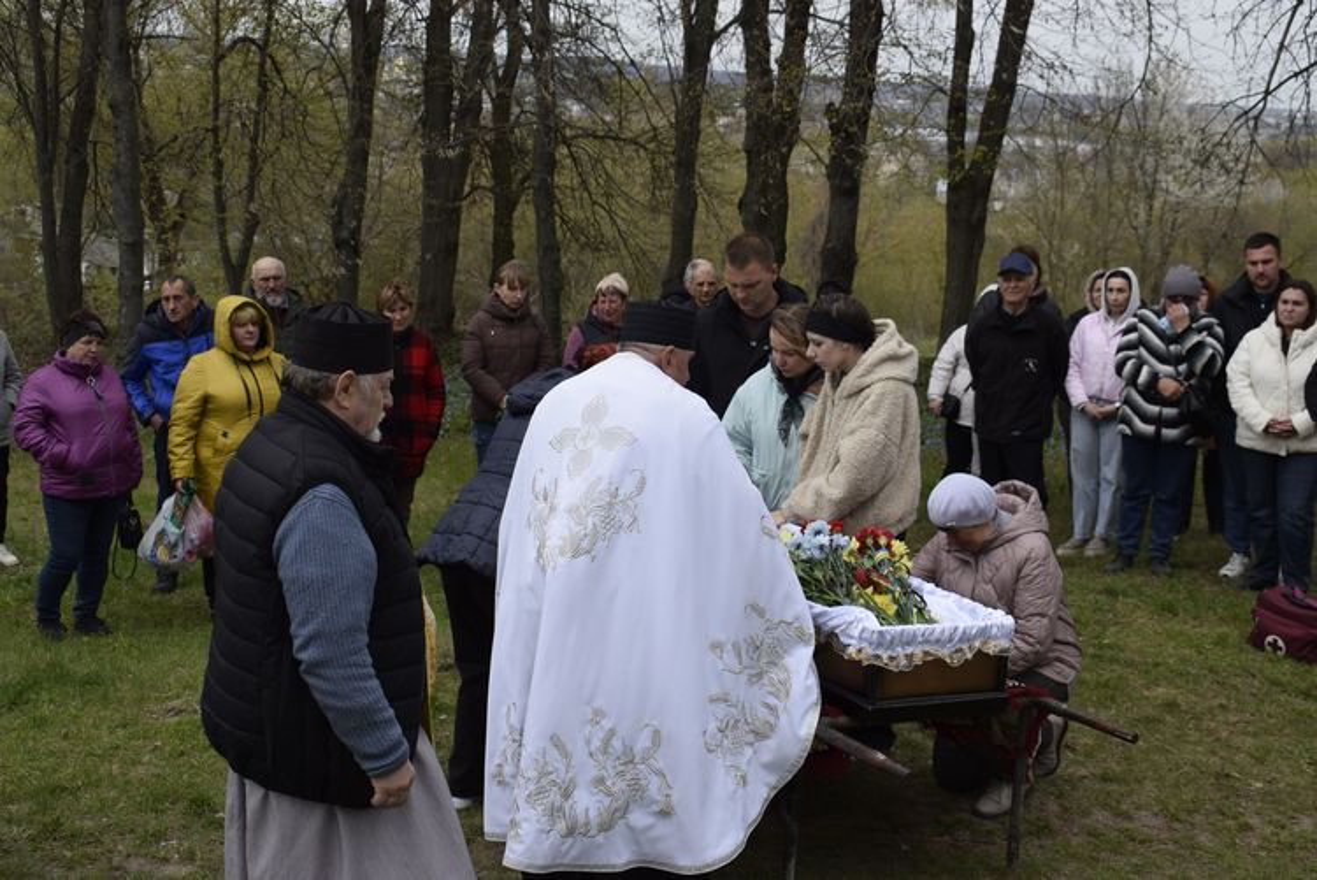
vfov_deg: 28.1
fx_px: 1757
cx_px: 658
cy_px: 440
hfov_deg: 41.1
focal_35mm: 48
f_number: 8
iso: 100
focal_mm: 32
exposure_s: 1/200
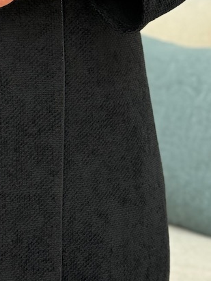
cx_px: -54
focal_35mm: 149
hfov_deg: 9.8
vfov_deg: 13.0
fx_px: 1211
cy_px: -13
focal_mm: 6.76
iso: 80
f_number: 1.78
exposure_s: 1/342
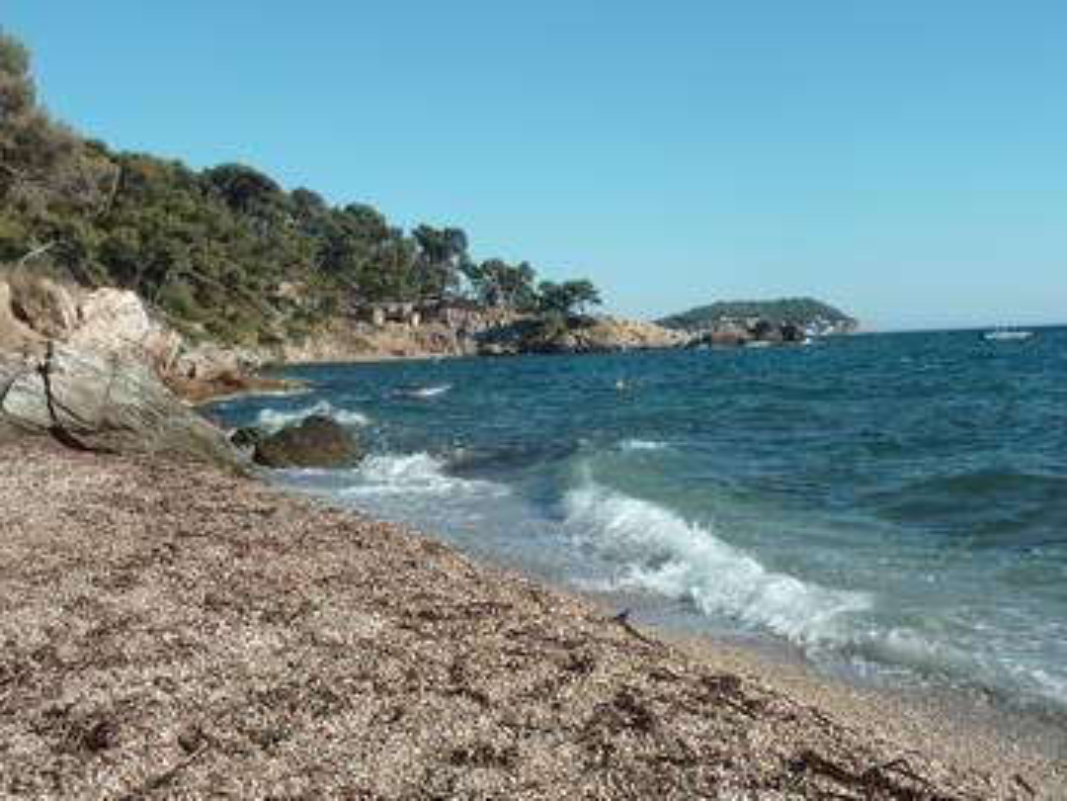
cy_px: 400
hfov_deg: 46.8
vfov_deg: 36.0
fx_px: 1233
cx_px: 534
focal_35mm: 40
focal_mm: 6.5
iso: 80
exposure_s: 1/640
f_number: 3.6
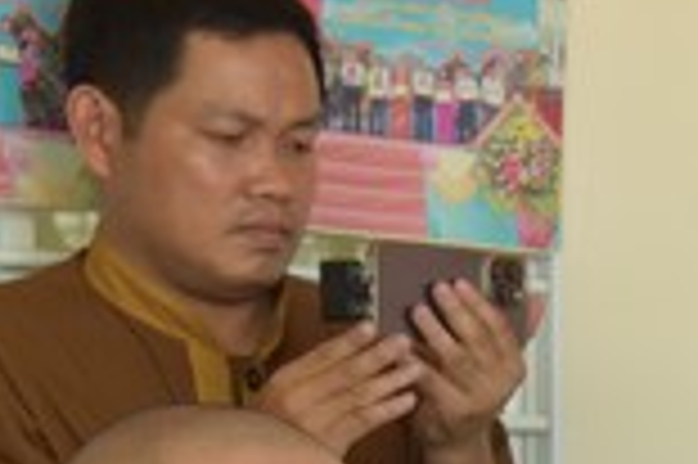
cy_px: 739
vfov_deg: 6.4
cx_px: 1234
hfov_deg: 9.4
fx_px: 4067
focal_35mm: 210
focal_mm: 50
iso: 450
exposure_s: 1/60
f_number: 4
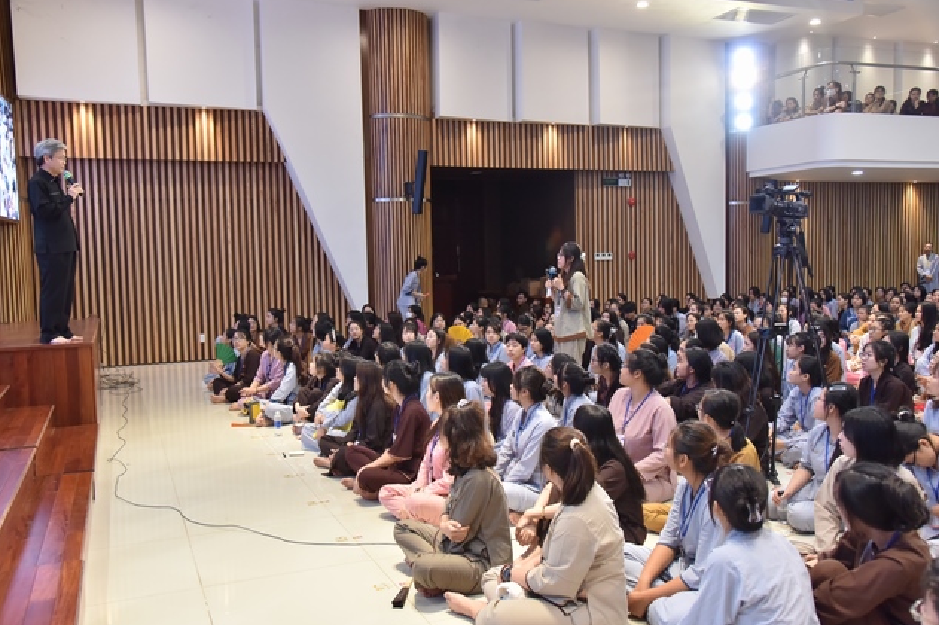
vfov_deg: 39.9
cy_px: 312
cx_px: 470
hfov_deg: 57.2
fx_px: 860
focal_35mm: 33
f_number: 5
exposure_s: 1/125
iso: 2000
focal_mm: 32
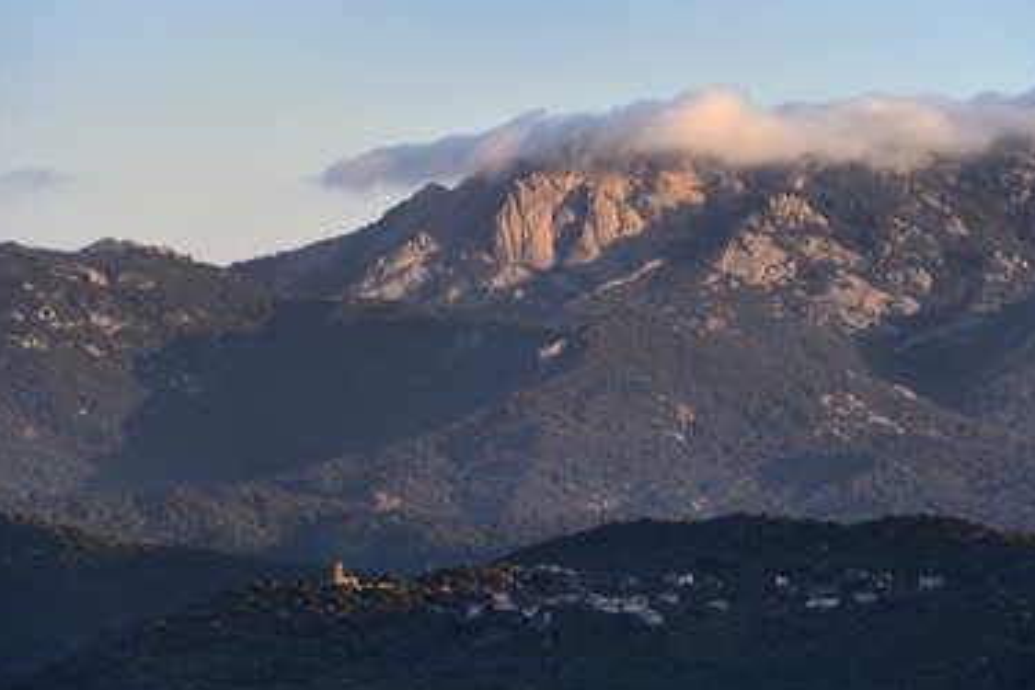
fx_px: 6439
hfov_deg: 9.2
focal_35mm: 224
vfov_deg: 6.1
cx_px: 524
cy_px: 337
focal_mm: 200
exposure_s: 1/200
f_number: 8
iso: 200
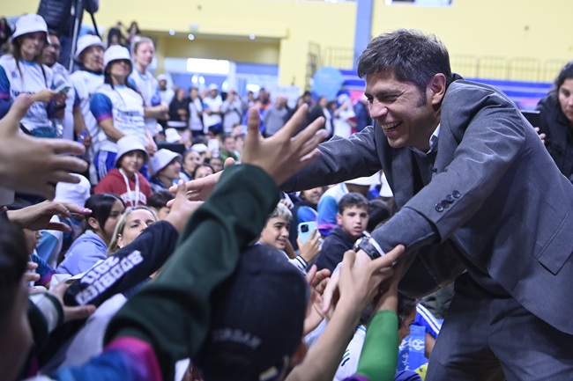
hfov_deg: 48.5
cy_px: 190
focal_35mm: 40
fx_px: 636
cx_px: 286
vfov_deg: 33.4
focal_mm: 40
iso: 1600
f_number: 3.2
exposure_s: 1/320
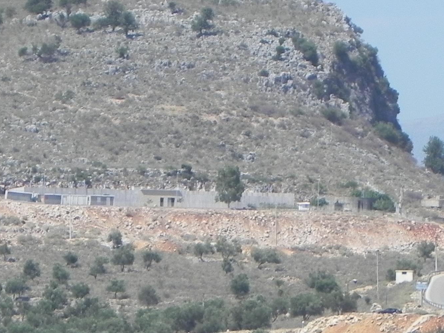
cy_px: 277
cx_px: 252
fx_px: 5207
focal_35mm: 406
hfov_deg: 4.9
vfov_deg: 3.7
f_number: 7.1
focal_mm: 32.7
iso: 160
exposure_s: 1/438
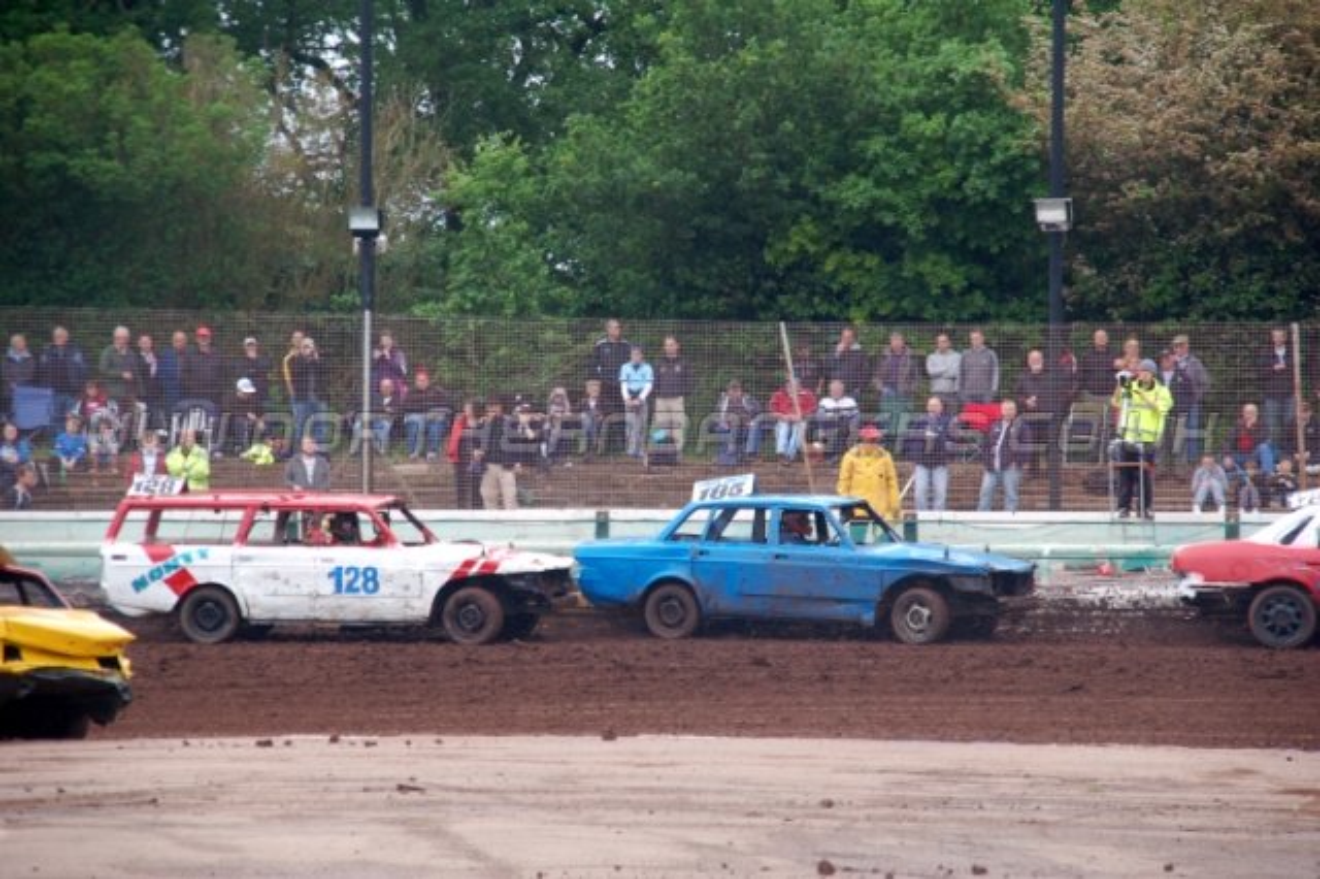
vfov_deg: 7.9
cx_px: 660
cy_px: 440
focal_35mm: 174
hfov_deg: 11.8
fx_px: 6376
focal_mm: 116
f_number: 6
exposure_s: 1/250
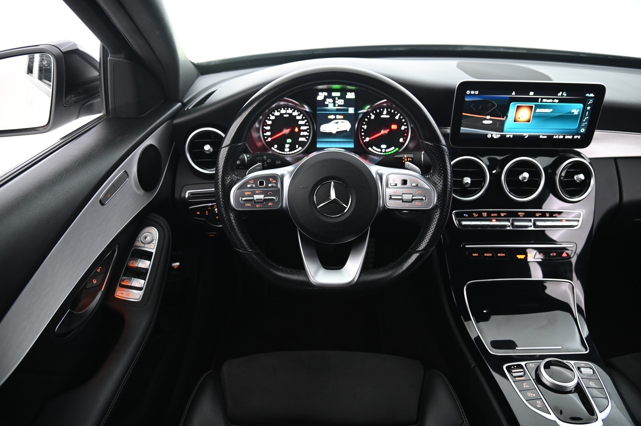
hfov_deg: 73.8
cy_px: 213
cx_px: 320
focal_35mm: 24
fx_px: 427
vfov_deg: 53.1
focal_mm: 24
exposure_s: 1/15
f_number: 4
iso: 2000
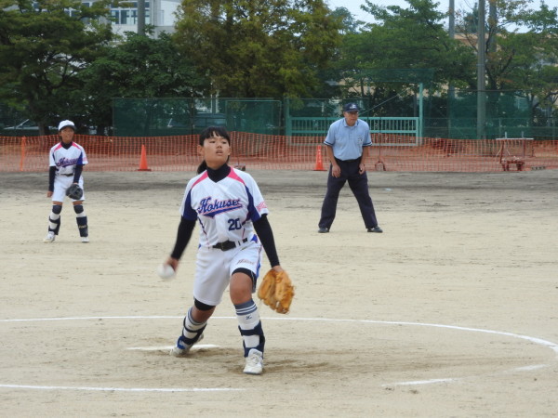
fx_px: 2418
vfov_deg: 9.9
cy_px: 209
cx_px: 279
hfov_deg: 13.2
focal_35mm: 150
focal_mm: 26.9
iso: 100
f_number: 5.2
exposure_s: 1/200
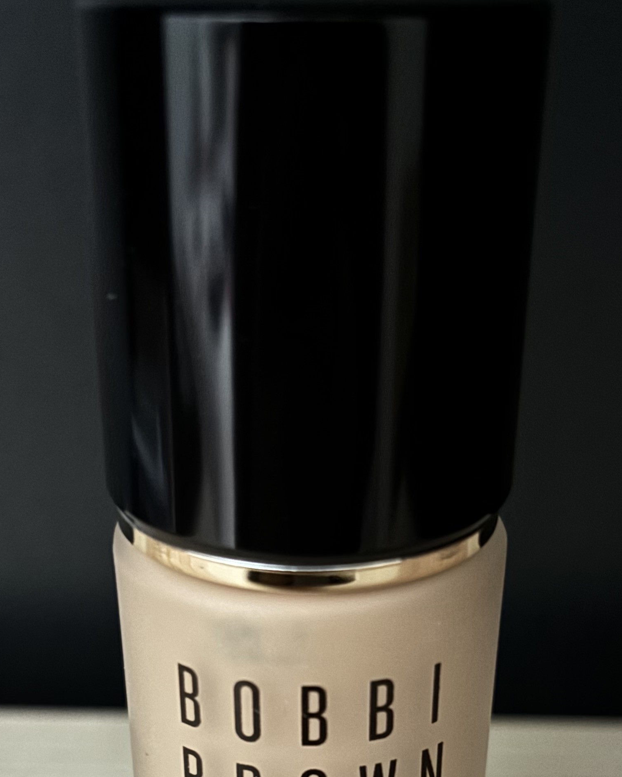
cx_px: 300
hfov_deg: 28.1
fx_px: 1243
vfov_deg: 32.4
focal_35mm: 54
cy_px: 746
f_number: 1.6
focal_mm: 5.96
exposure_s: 1/9
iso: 800
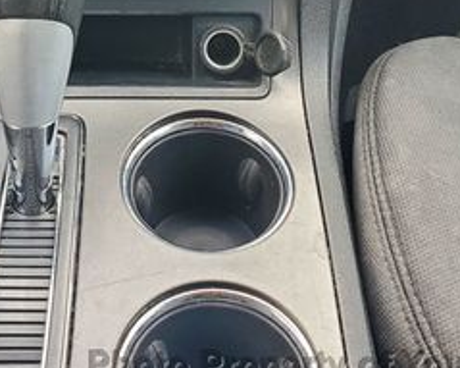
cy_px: -56
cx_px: 162
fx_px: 925
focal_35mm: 68
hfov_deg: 27.8
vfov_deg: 21.1
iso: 100
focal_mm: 4.3
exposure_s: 1/112
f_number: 2.4
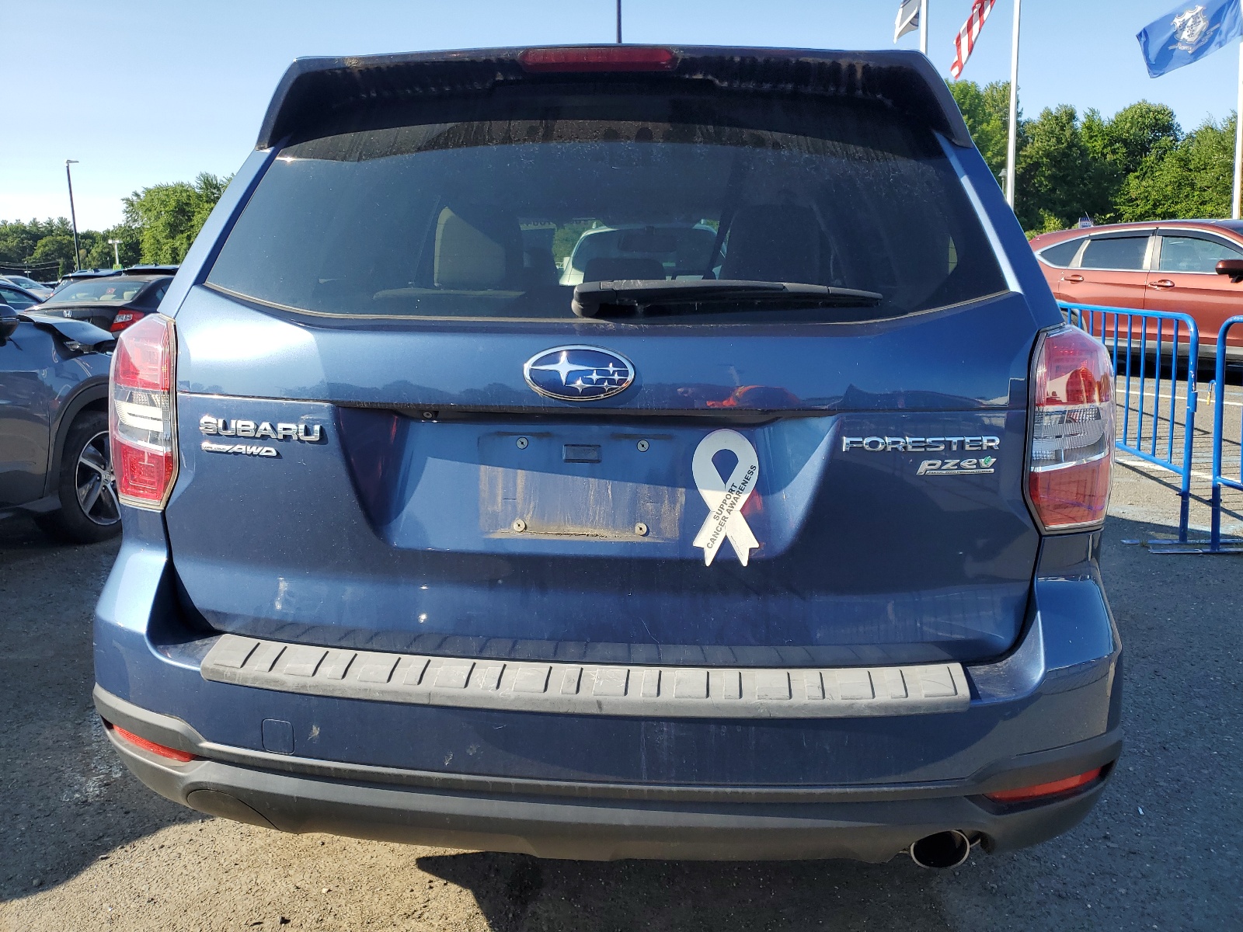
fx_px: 934
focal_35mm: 26
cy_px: 466
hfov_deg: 67.3
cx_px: 622
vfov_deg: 53.1
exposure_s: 1/1429
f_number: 1.5
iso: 50
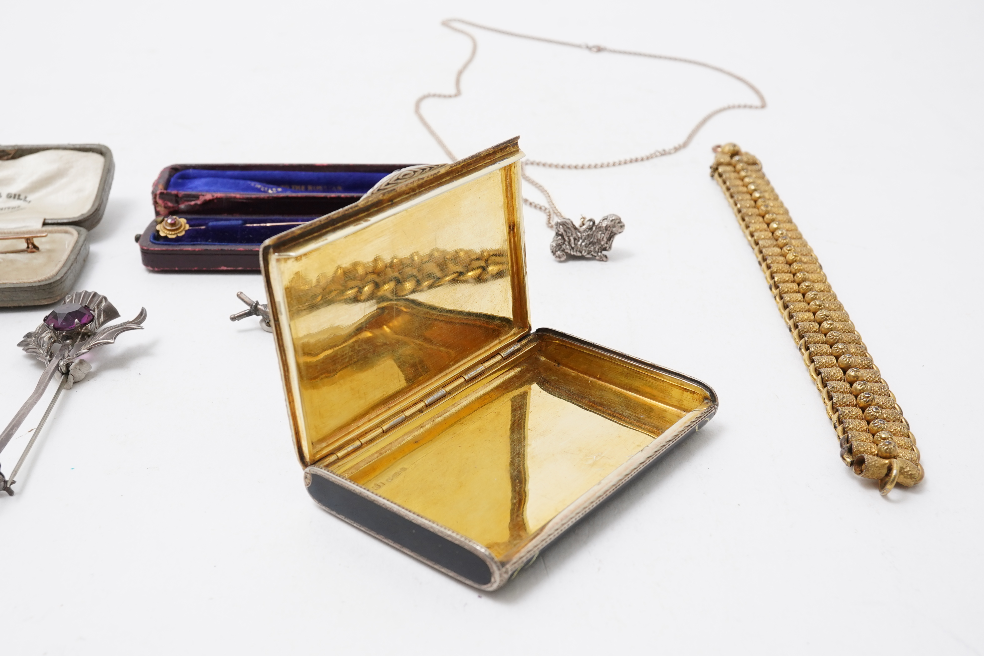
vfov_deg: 29.9
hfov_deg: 43.6
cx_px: 492
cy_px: 328
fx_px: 1230
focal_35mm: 45
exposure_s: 1/125
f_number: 18
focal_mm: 30
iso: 500
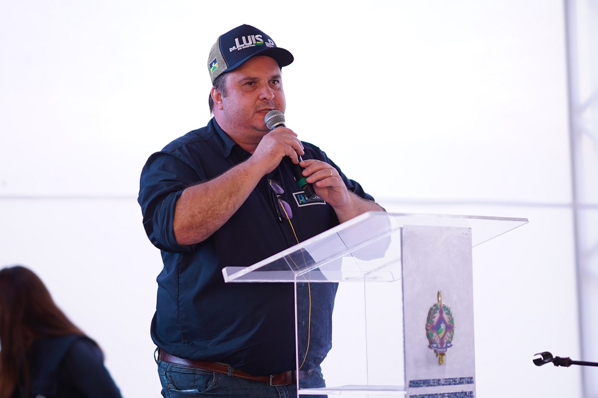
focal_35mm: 127
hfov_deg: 16.1
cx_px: 299
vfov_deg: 10.8
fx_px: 2109
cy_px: 199
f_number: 1.4
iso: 160
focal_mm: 85
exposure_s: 1/250
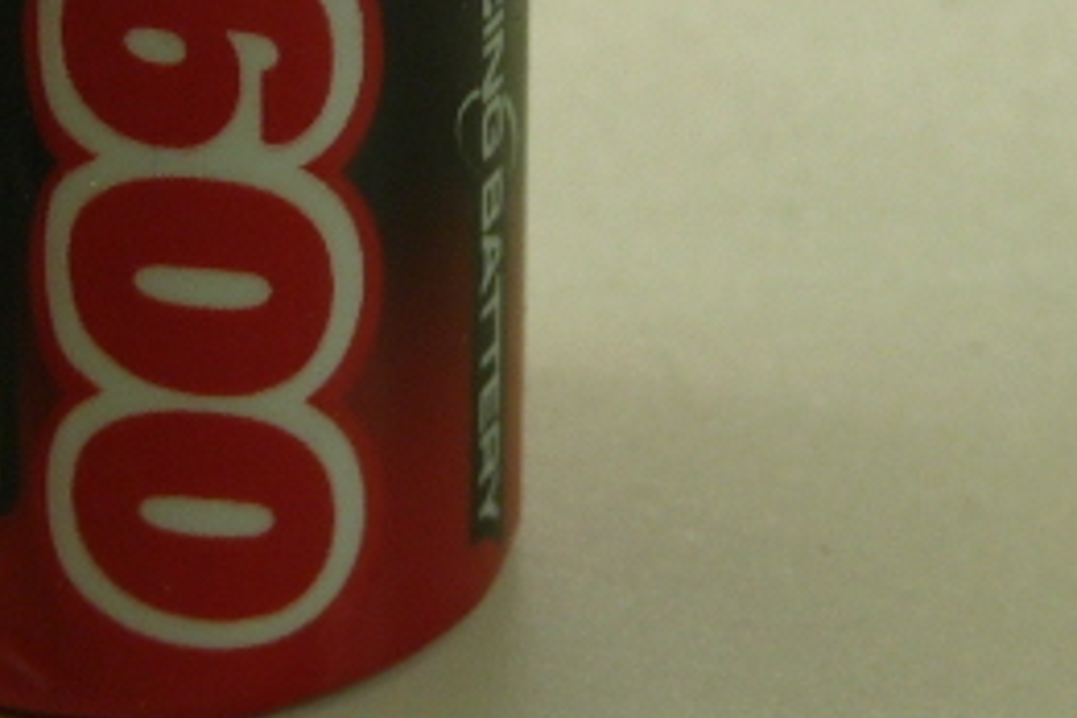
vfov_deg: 5.8
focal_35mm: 235
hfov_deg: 8.7
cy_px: 12
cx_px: 54
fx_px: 7030
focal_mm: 9.2
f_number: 3.2
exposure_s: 1/60
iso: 100
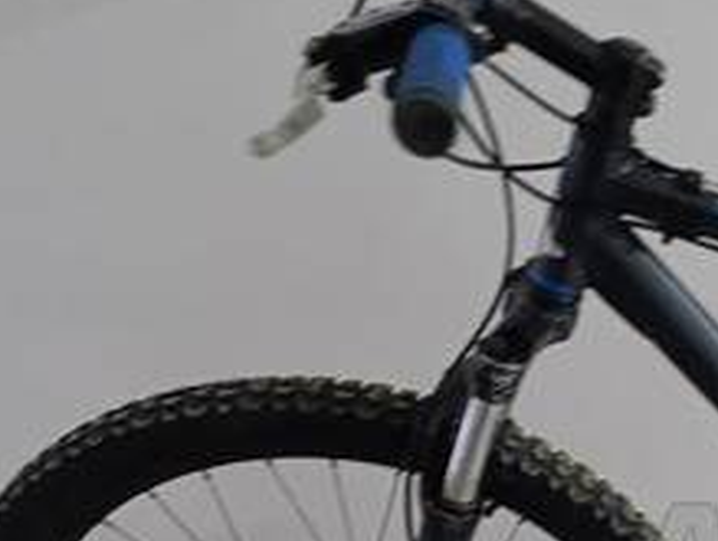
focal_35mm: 67
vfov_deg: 21.2
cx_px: 936
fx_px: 1392
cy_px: 554
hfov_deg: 25.0
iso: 3200
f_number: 1.6
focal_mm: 6.14
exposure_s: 1/24
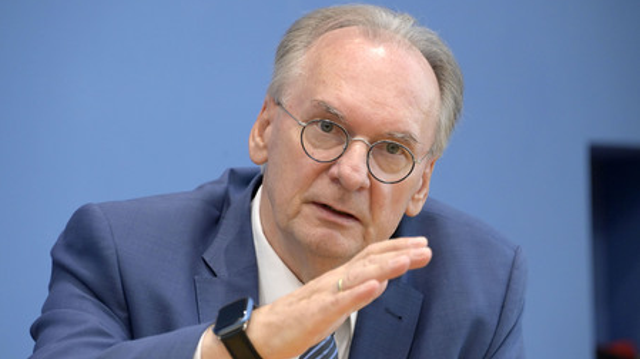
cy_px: 197
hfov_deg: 9.8
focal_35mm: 221
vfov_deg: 5.5
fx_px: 3748
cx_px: 320
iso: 5000
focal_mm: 210
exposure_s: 1/500
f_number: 5.6
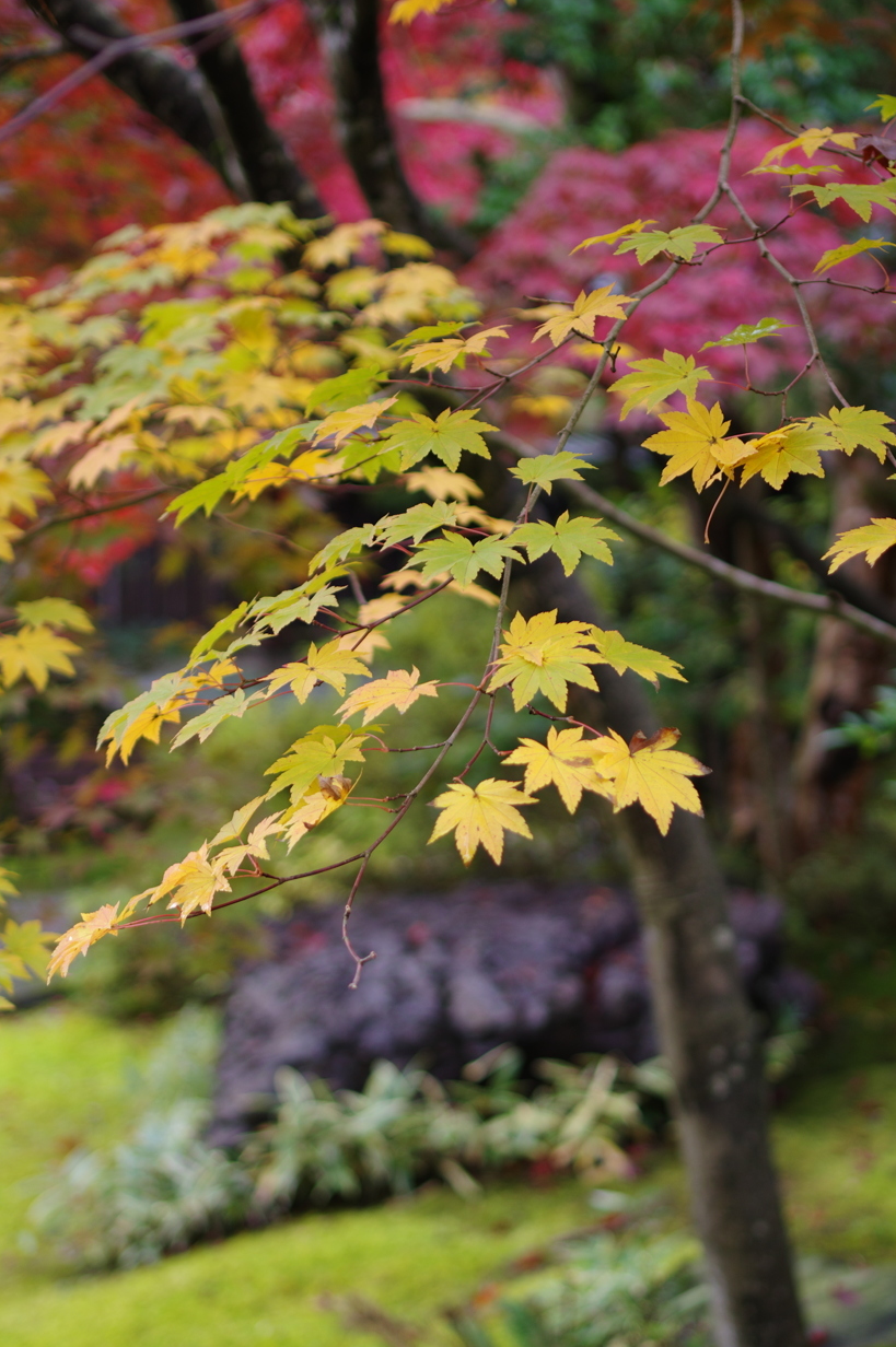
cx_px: 481
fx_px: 2431
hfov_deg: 20.9
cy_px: 836
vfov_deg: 30.9
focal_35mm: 65
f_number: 2.4
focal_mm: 35
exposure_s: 1/125
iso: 100
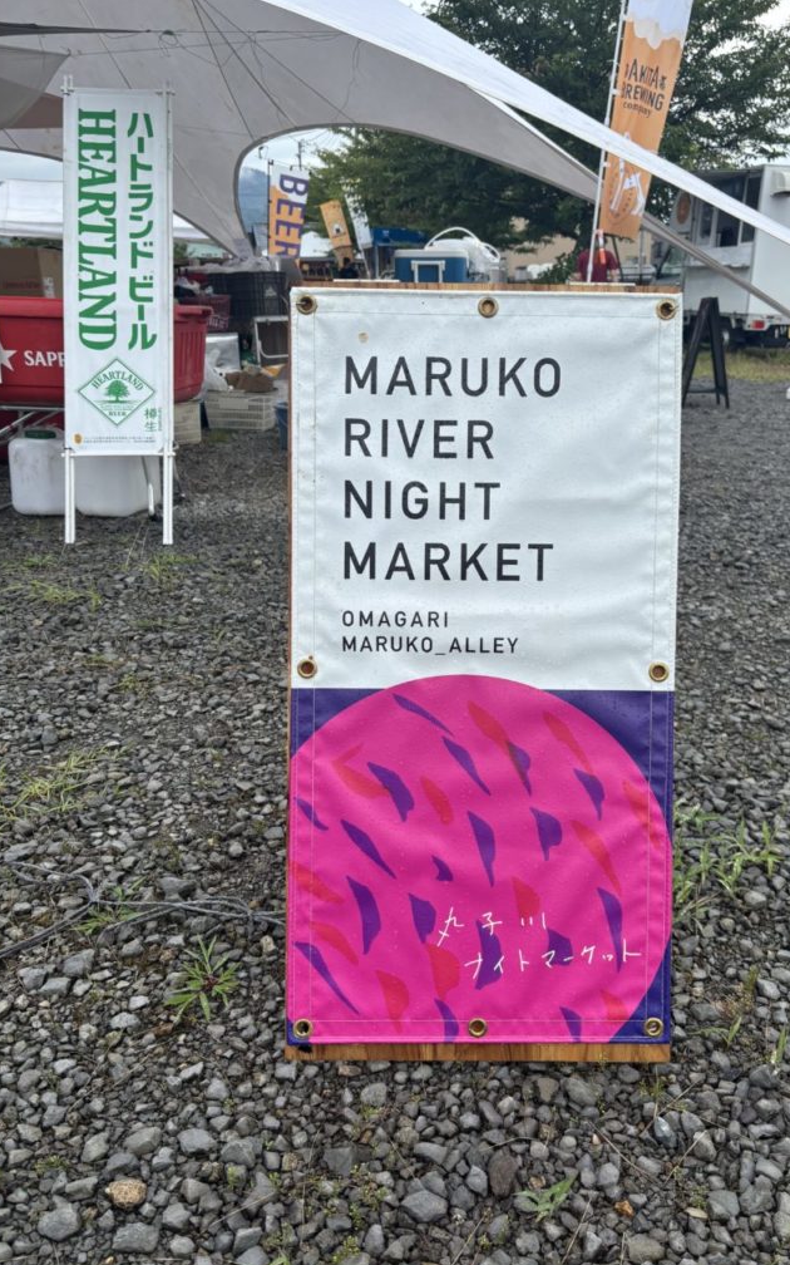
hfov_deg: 44.3
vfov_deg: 66.5
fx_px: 965
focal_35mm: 28
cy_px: 640
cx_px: 469
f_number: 1.6
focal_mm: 5.96
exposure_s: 1/1279
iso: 50
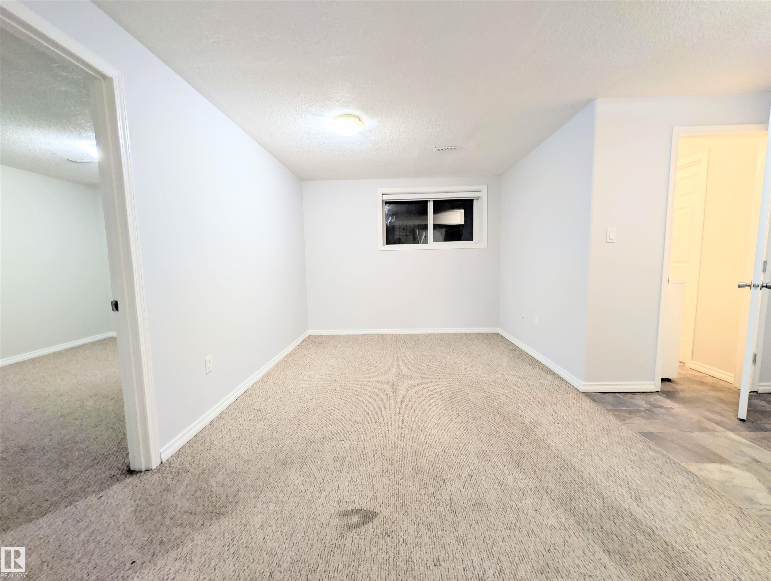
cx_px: 386
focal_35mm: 12
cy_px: 290
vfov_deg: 94.6
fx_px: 268
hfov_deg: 110.5
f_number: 1.7
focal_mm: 2.02
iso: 56
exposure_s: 1/15
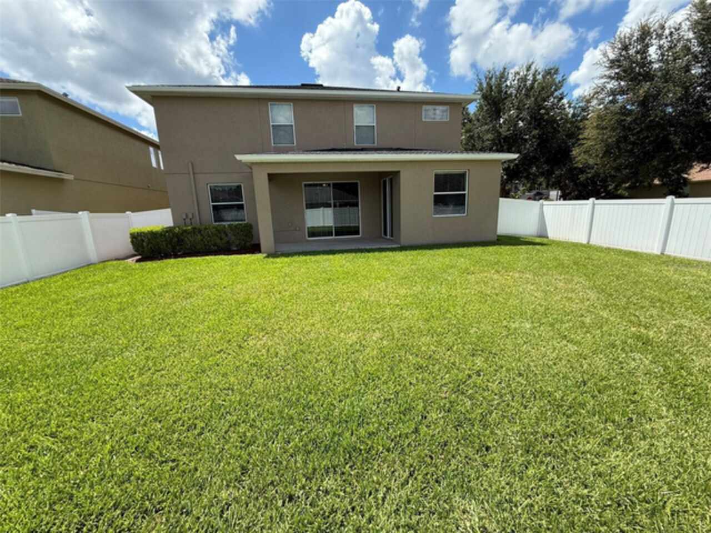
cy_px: 266
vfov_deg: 85.7
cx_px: 356
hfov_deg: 102.1
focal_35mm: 14
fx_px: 288
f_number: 2.2
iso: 50
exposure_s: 1/928
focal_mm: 2.22
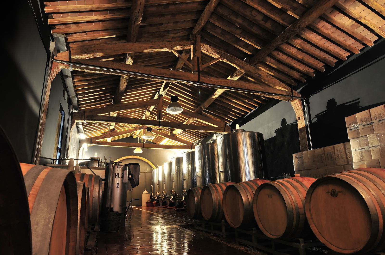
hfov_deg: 77.4
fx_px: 240
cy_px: 128
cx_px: 192
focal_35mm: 22
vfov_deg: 56.0
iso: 640
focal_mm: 15
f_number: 11
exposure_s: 25
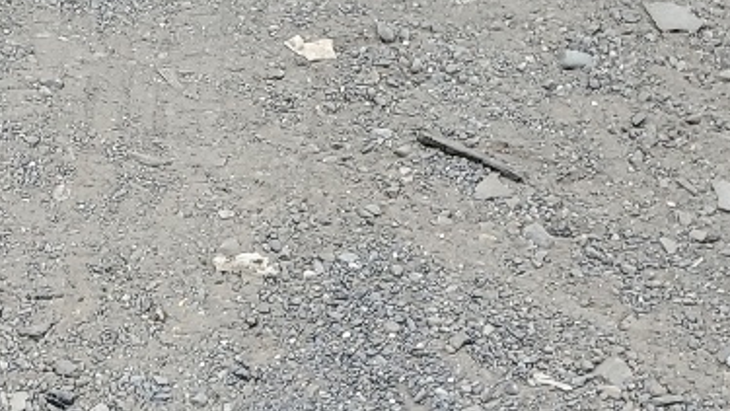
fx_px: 2342
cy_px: 933
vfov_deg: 9.2
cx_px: -23
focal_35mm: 121
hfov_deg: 17.3
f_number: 1.5
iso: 50
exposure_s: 1/1429
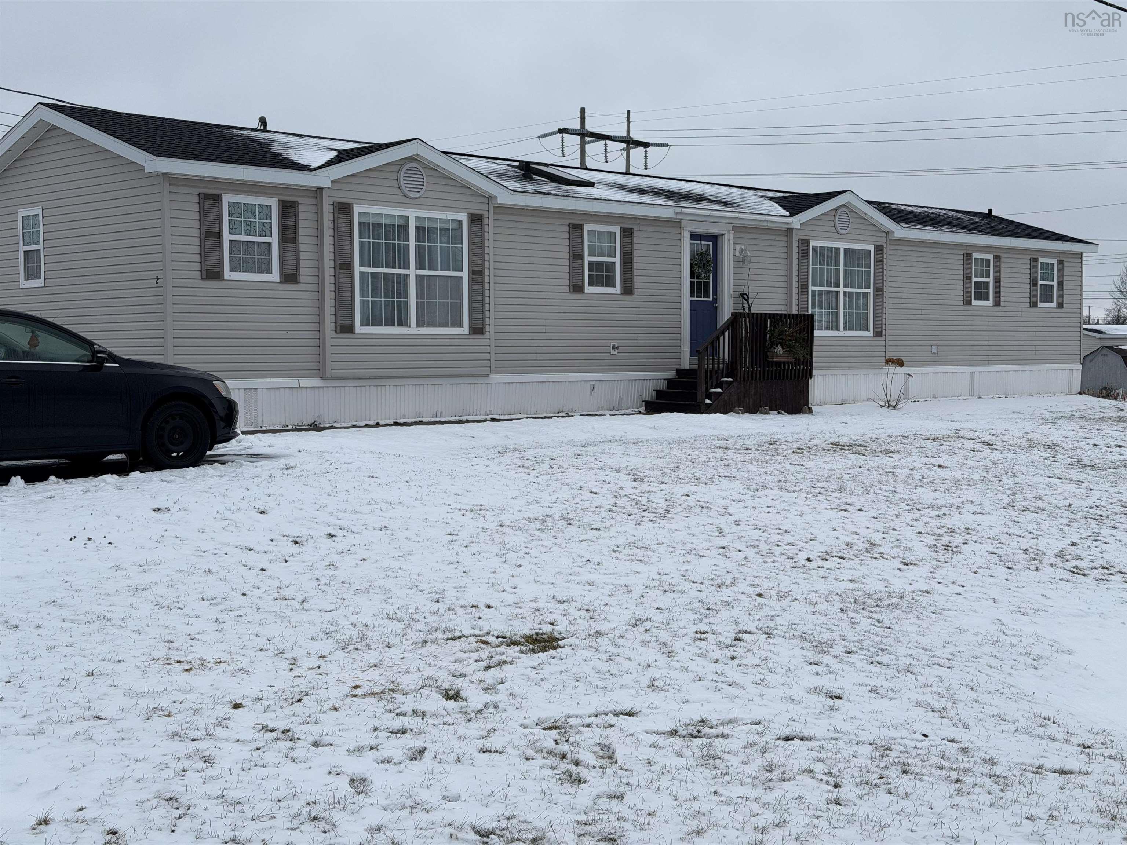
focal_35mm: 48
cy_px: 422
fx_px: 1563
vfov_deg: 30.3
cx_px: 564
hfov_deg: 39.7
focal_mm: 6.76
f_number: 1.78
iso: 80
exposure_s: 1/1678
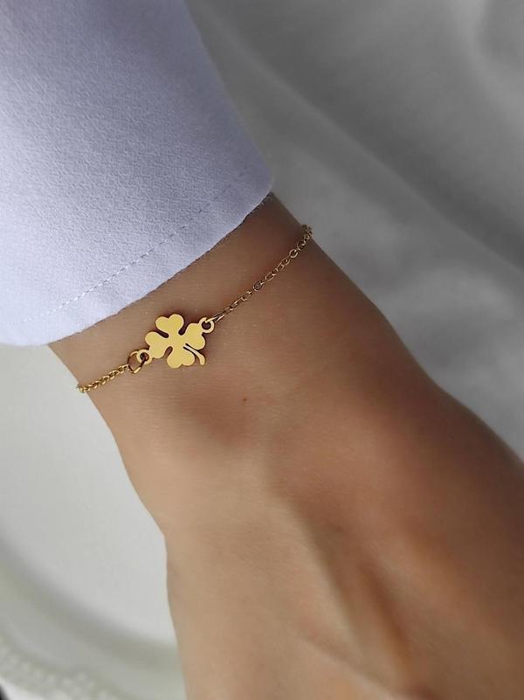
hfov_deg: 54.8
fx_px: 505
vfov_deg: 69.4
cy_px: 350
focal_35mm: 25
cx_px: 262
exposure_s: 1/972
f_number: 1.89
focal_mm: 5.43
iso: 100
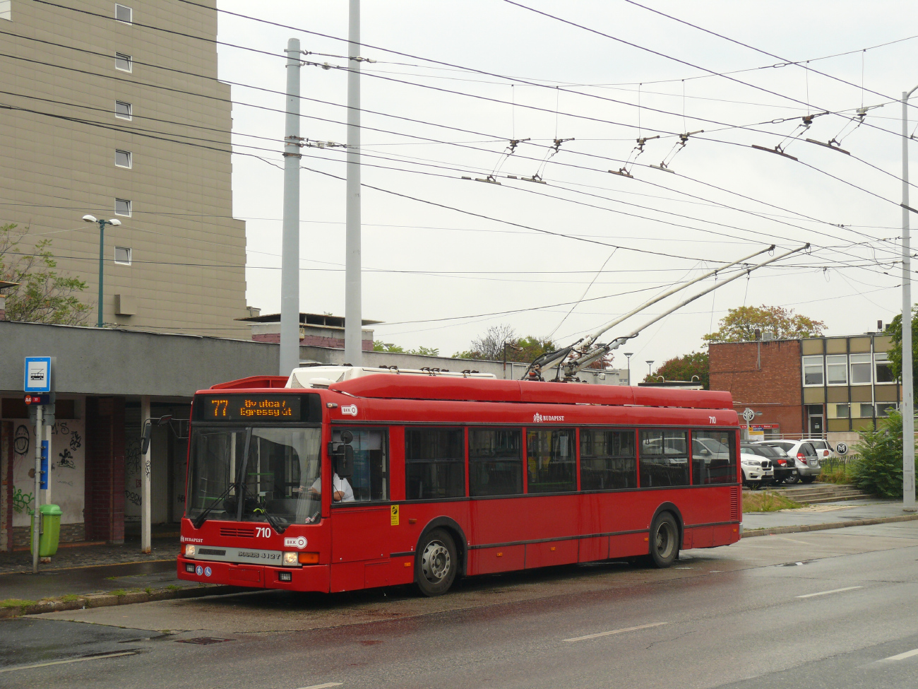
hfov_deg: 32.2
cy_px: 344
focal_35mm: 60
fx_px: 1591
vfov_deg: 24.4
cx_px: 459
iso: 100
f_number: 5
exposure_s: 1/200
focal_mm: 12.6
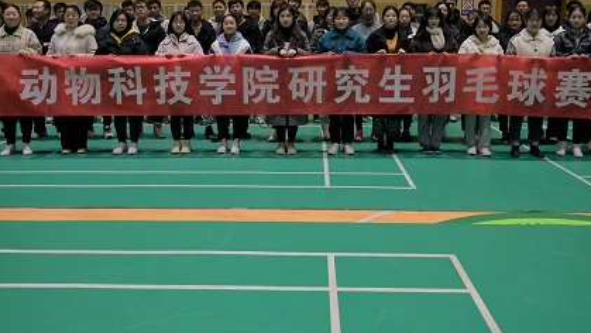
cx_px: 309
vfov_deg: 32.4
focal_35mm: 36
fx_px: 564
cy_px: 92
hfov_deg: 55.3
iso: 1600
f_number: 4
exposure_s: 1/400
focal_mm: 24
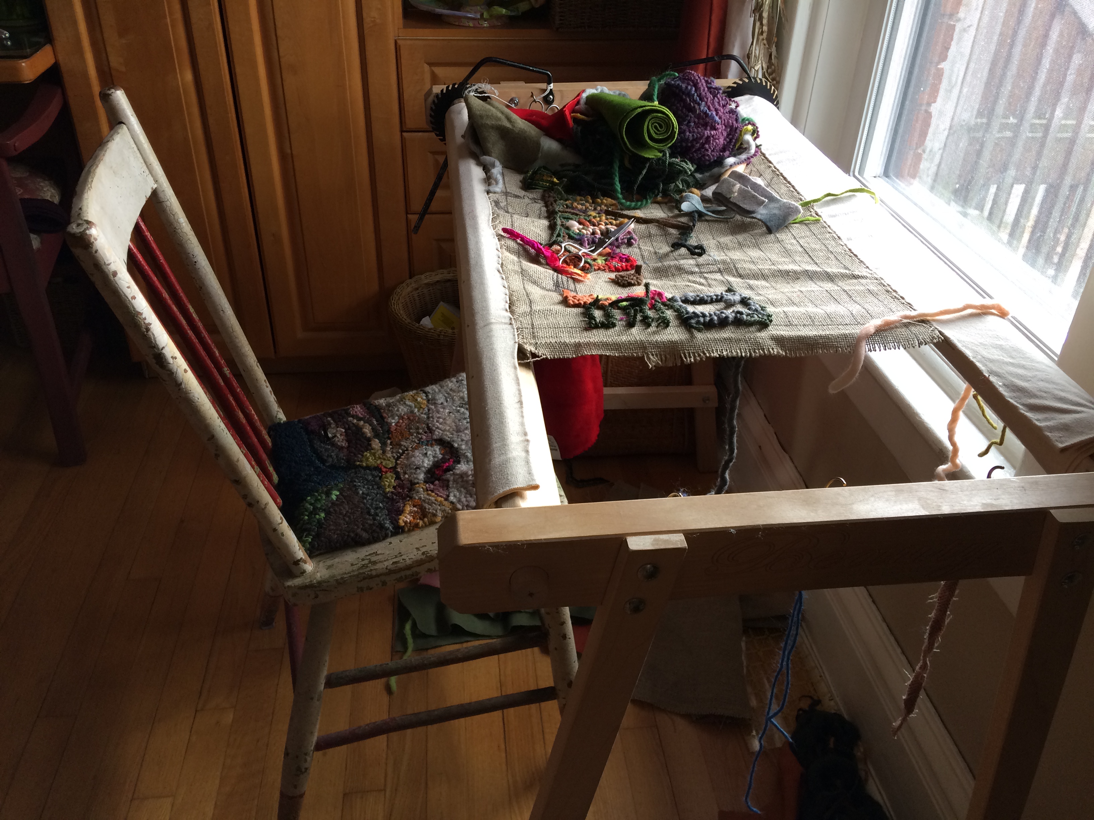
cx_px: 547
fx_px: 917
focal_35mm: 29
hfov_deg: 61.7
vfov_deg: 48.2
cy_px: 410
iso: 64
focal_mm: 4.15
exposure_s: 1/30
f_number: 2.2
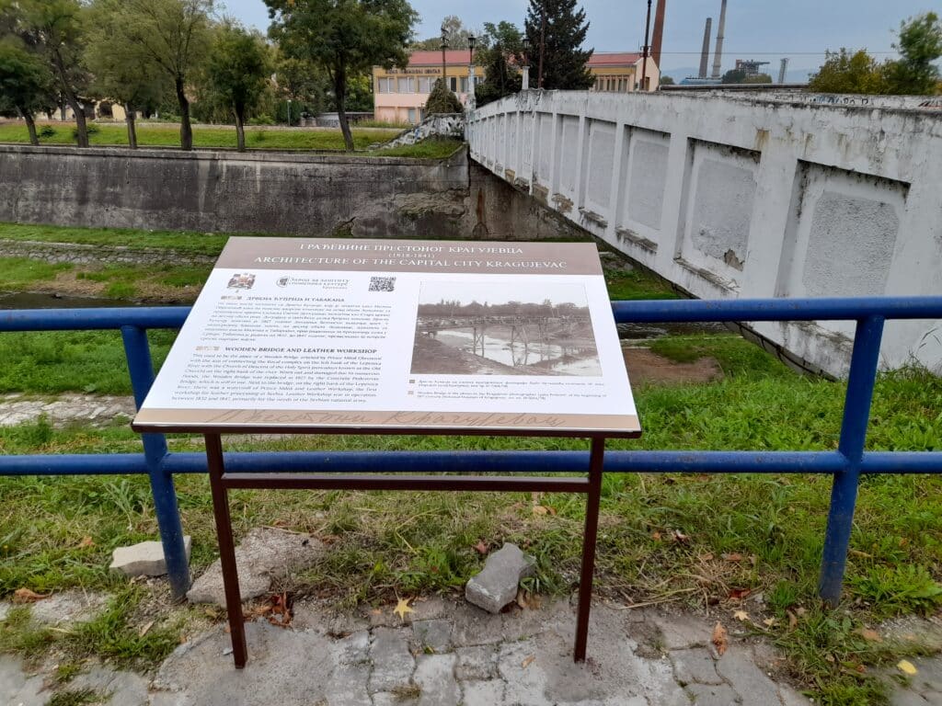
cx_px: 471
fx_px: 680
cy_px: 353
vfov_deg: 54.9
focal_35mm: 25
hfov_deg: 69.4
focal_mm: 4.6
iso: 20
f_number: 2
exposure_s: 1/103
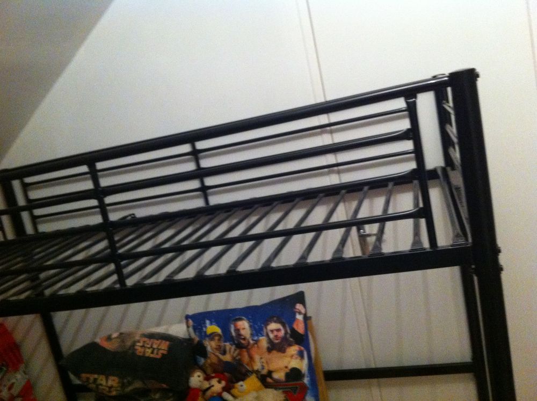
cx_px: 268
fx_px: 542
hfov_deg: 52.7
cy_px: 200
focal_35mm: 35
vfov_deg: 40.6
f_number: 2.8
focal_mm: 3.85
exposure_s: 1/15
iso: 640
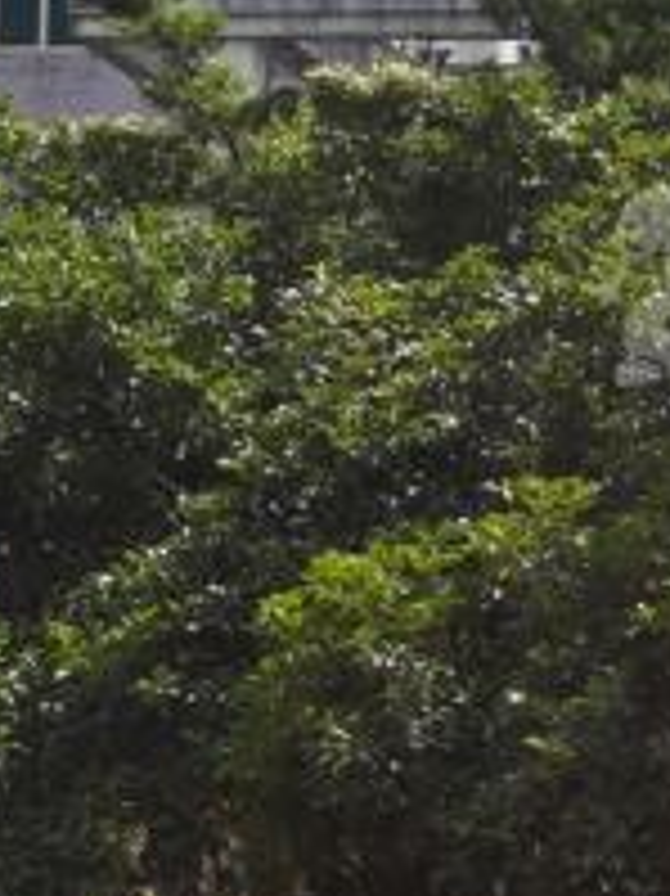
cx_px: 949
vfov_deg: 13.6
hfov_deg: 10.0
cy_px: 268
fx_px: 3746
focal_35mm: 145
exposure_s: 1/3257
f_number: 1.9
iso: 50
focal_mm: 6.71
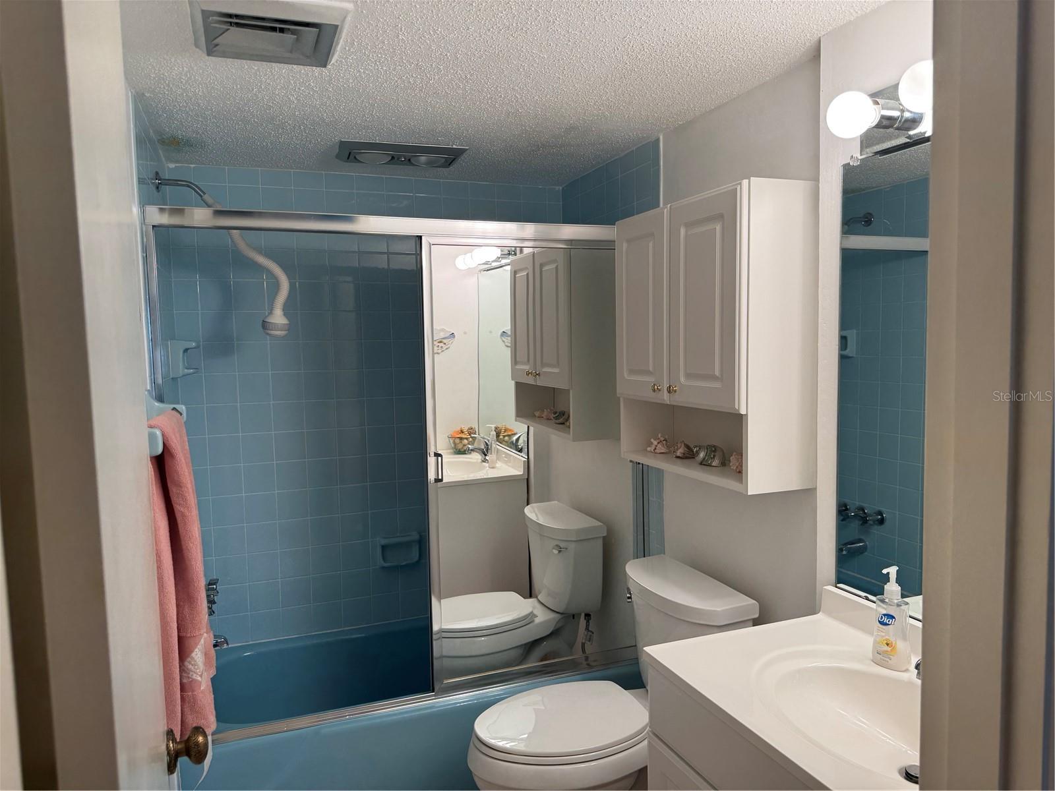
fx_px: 731
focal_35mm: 24
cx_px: 528
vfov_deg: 56.8
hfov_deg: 71.6
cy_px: 396
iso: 80
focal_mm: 6.76
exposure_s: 1/120
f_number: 1.78
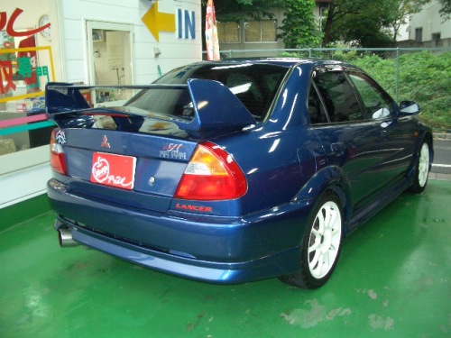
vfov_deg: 40.7
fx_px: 456
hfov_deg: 52.6
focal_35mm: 35
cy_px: 169
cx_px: 226
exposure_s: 1/60
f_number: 2.6
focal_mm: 5.8
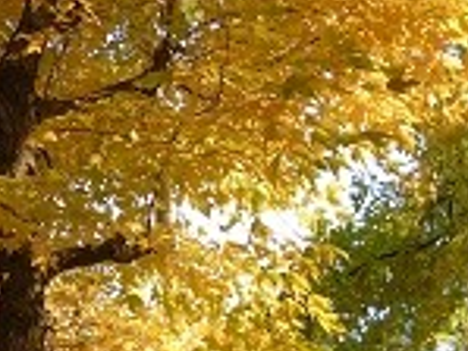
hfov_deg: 20.7
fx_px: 1272
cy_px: -77
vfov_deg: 15.2
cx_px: 107
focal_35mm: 94
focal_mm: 5.7
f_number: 2.9
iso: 100
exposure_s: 1/125
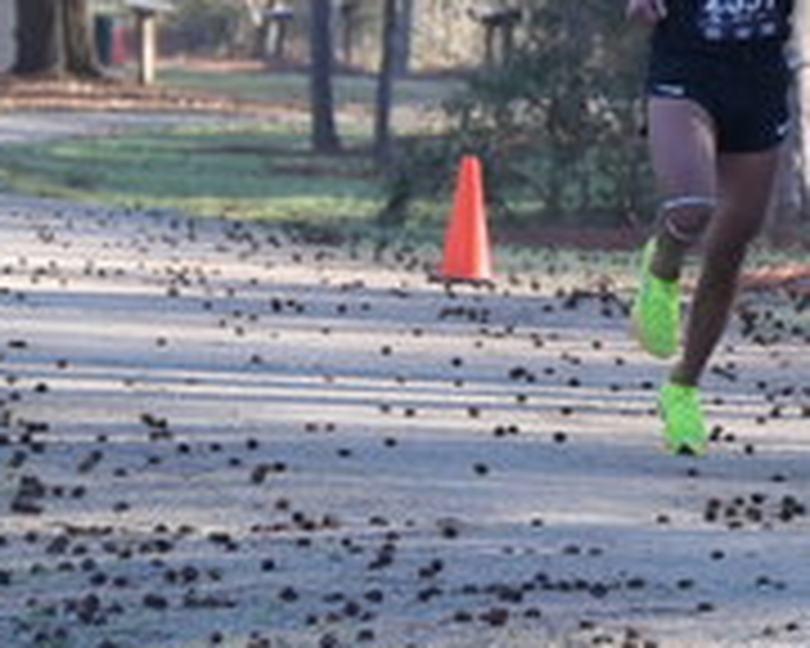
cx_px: 738
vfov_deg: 2.7
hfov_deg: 3.3
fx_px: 13928
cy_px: -11
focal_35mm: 581
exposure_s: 1/500
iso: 640
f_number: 6.3
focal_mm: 135
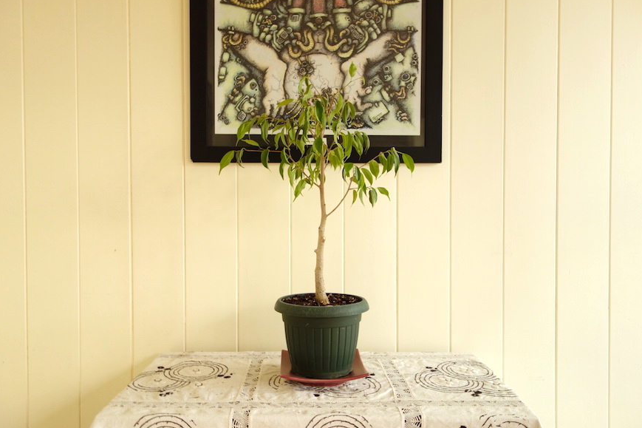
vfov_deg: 44.9
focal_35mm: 29
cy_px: 213
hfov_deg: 63.7
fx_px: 517
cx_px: 318
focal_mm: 10.4
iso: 160
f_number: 2
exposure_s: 1/30
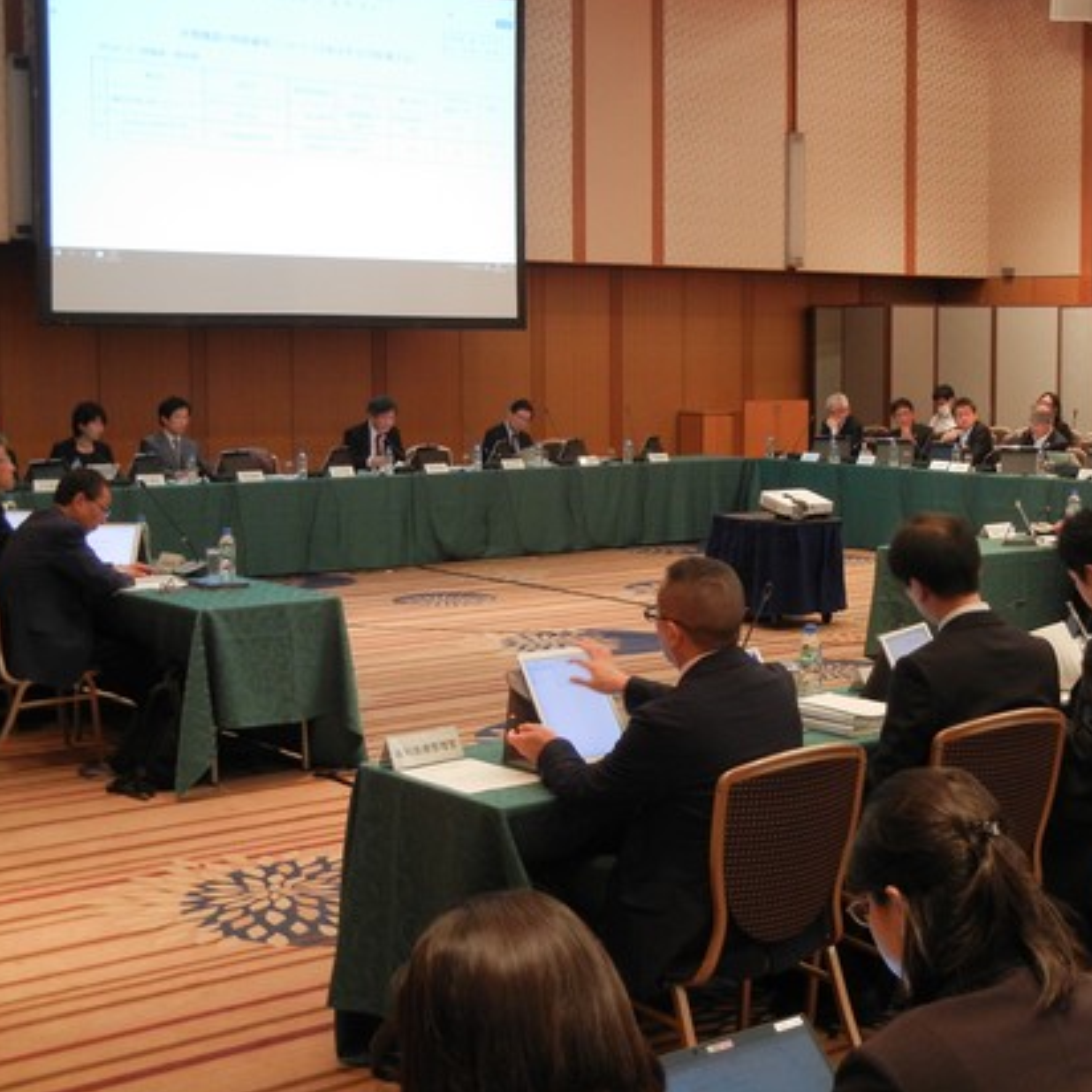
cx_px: 718
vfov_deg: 31.6
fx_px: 1927
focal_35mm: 54
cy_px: 549
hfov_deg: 31.4
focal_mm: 8.1
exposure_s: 1/11.5
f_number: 3.8
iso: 400
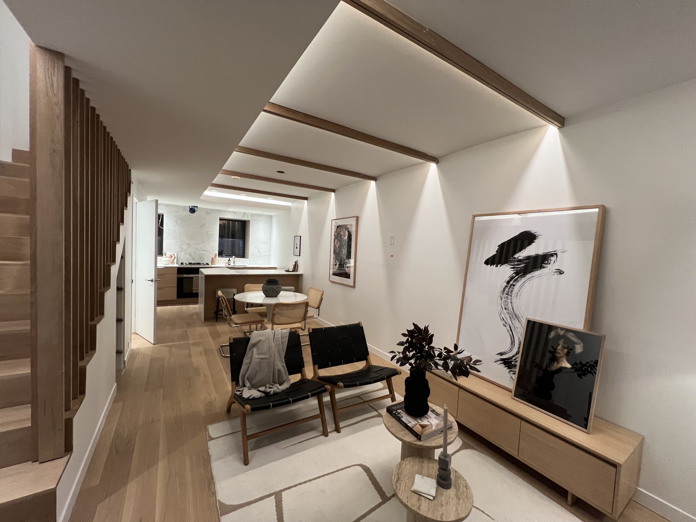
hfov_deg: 106.2
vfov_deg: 89.9
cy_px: 261
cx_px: 348
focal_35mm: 13
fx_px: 261
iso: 160
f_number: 1.8
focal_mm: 1.57
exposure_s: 1/60
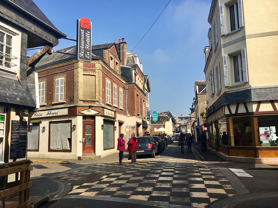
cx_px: 135
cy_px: 105
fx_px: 249
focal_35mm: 31
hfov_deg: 58.3
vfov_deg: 45.4
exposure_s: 1/1789
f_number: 2.2
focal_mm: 4.15
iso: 25
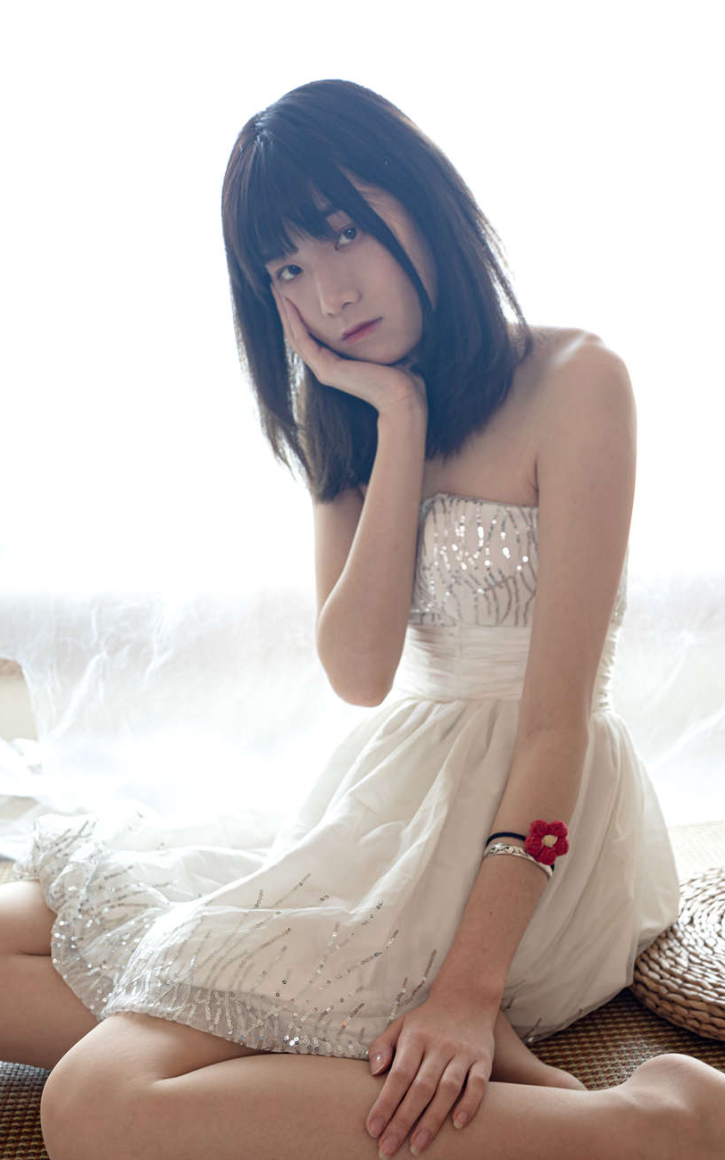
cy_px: 674
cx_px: 412
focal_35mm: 48
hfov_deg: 26.8
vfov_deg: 41.7
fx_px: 1517
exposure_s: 1/50
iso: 250
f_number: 3.5
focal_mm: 35
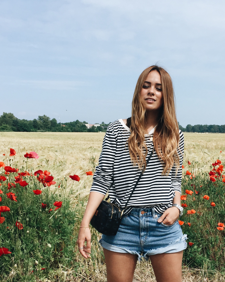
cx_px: 147
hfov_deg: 31.9
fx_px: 391
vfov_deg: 39.3
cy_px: 174
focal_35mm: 47
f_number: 2.2
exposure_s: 1/1883
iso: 32
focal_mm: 4.15
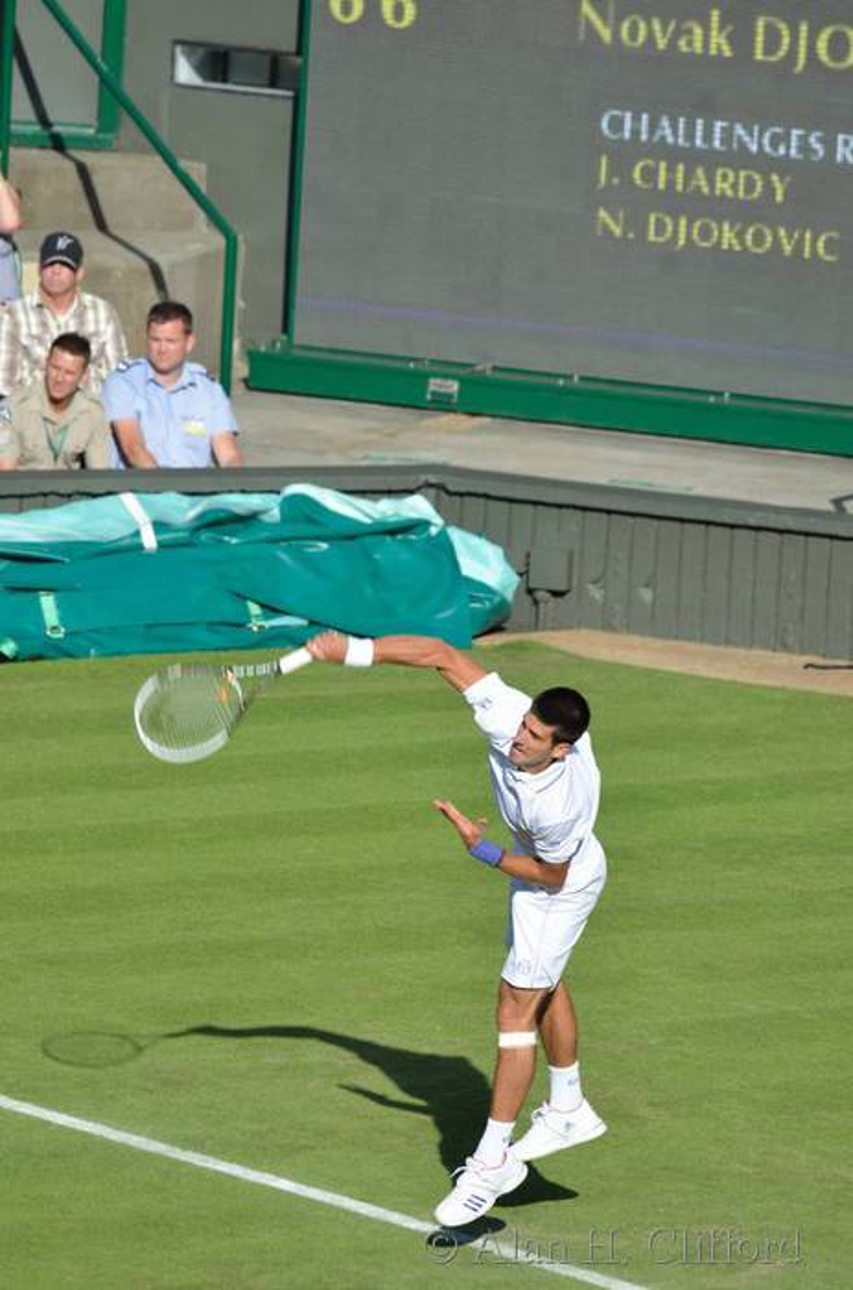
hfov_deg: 3.0
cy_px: 645
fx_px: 16080
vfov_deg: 4.6
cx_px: 426
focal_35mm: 450
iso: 110
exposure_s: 1/500
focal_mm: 300
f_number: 5.3
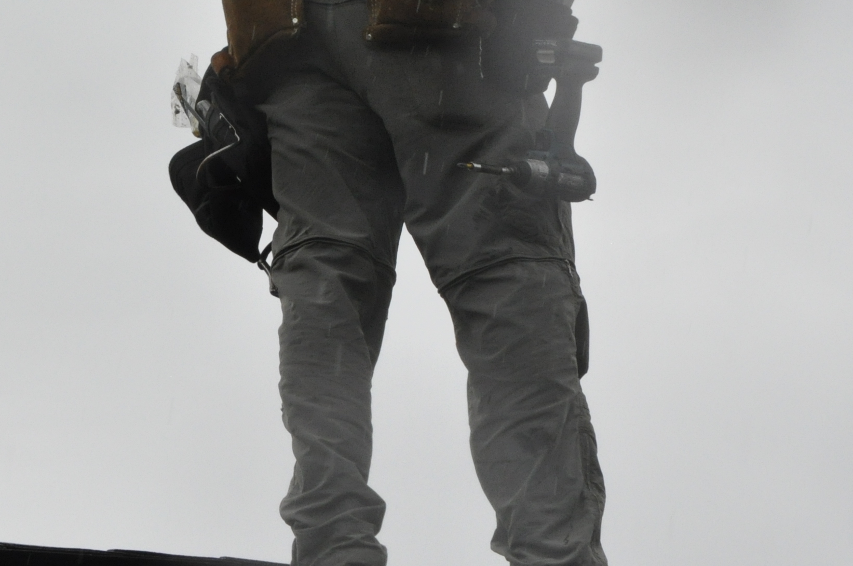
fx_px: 5095
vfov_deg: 6.3
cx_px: 291
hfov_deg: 9.6
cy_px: -146
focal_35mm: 215
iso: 800
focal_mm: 55
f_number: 18
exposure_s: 1/320
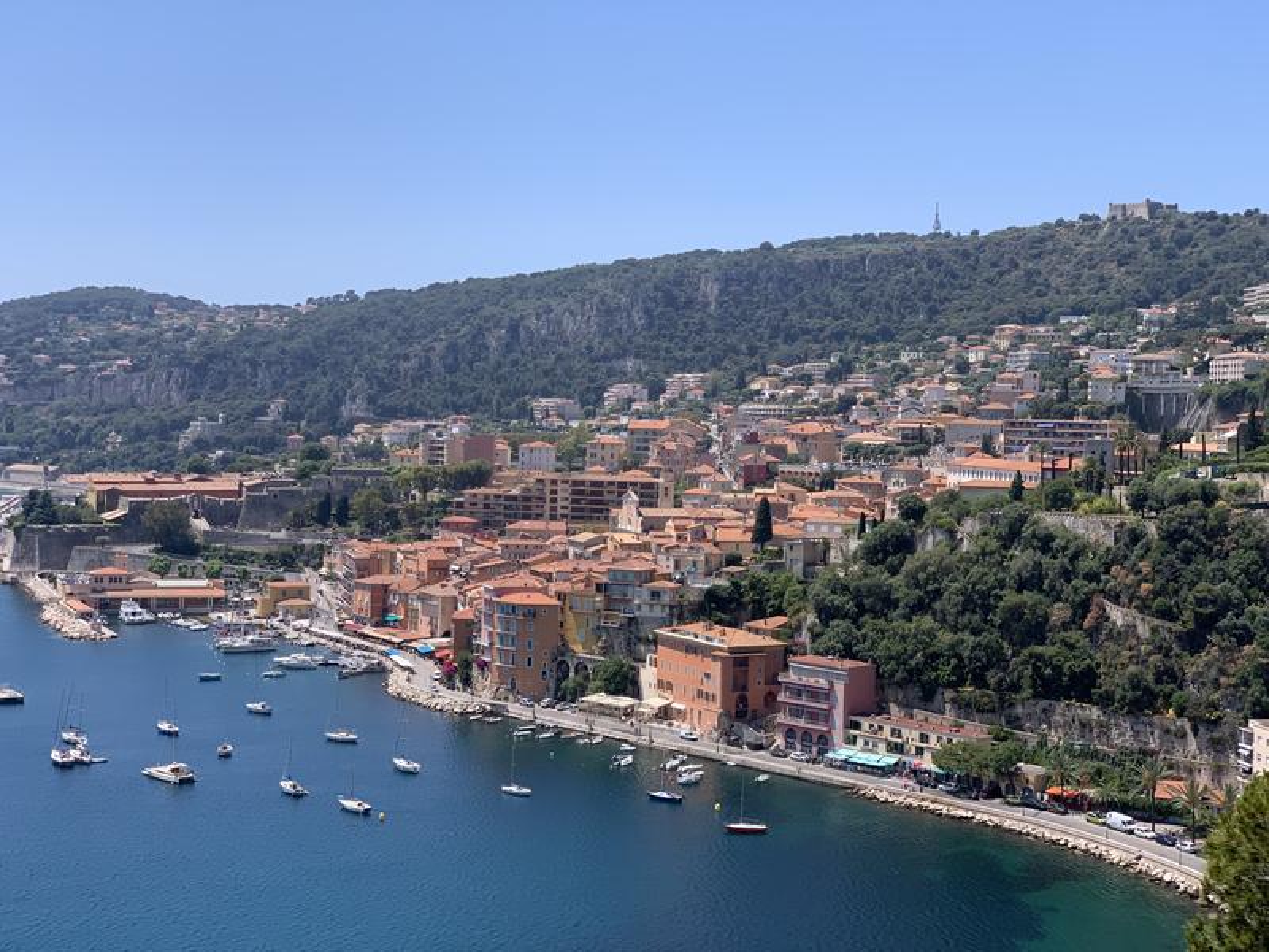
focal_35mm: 52
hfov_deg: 36.8
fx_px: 1906
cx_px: 634
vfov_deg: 28.0
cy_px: 476
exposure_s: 1/1089
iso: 16
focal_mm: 6
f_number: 2.4
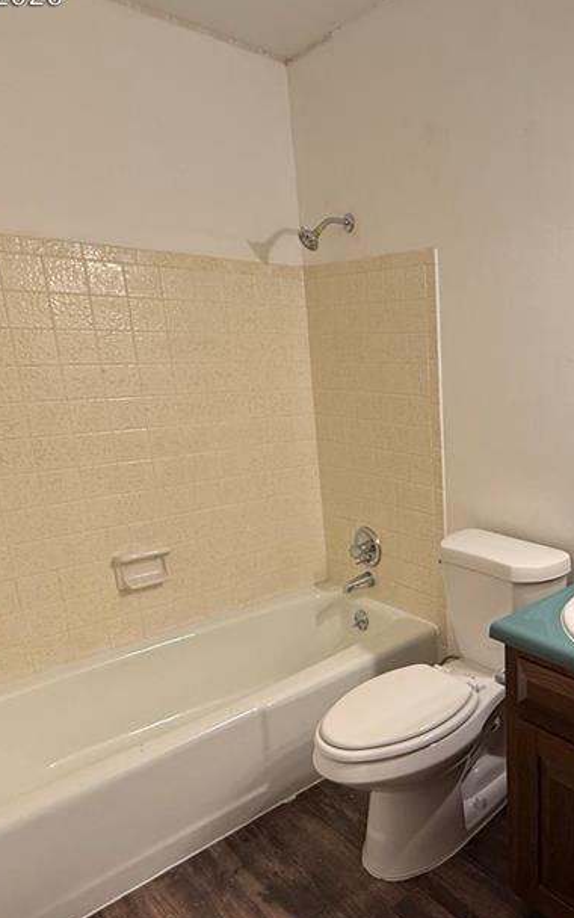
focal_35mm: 25
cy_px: 503
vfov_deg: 72.4
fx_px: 626
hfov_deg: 43.9
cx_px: 539
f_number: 2.2
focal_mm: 2.22
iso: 160
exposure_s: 1/120
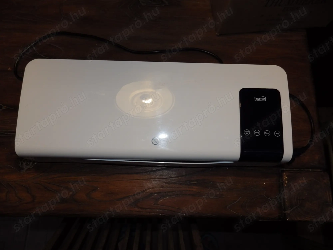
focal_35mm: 22
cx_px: 166
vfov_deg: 61.1
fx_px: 212
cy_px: 125
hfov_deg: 76.4
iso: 160
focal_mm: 4
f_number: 3.1
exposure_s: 1/45
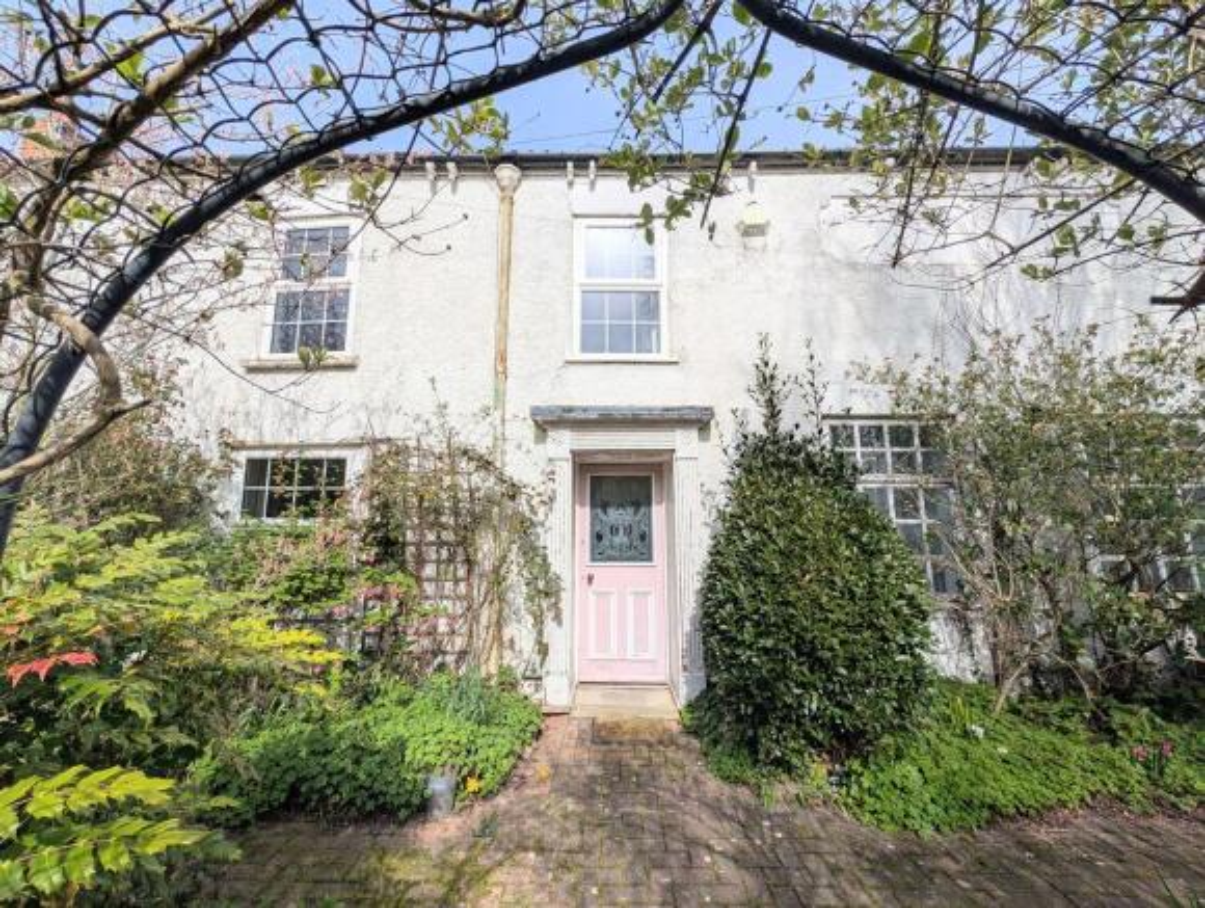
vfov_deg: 94.7
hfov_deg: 110.4
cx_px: 602
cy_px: 454
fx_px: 418
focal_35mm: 12
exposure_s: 1/5319
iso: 51
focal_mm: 2.02
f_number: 1.7
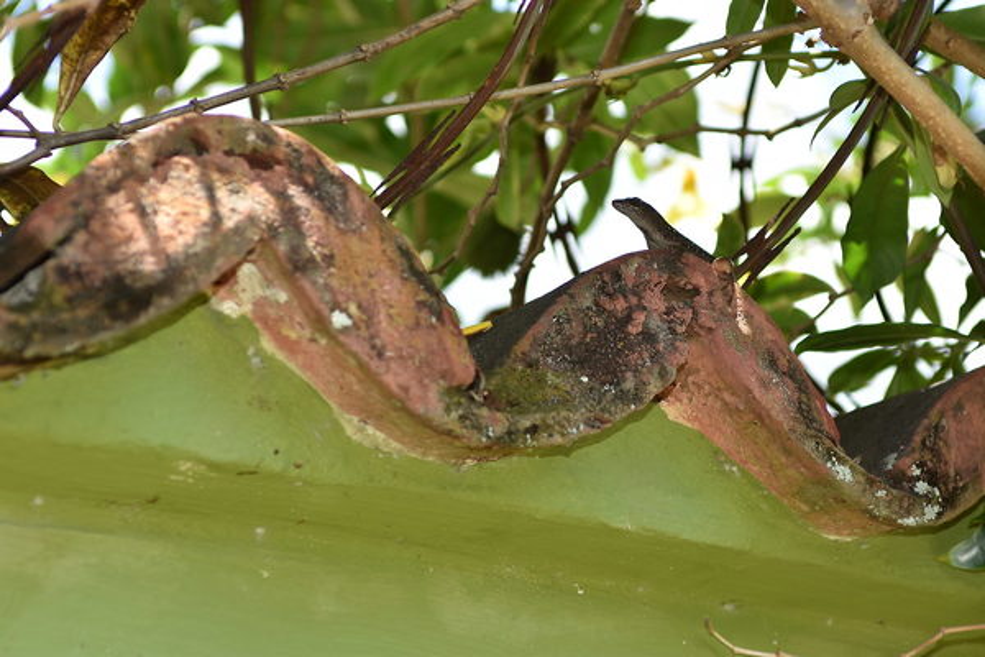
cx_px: 492
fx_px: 2791
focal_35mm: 102
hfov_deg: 20.0
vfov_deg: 13.4
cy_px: 328
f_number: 5
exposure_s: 1/250
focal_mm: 68
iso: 100
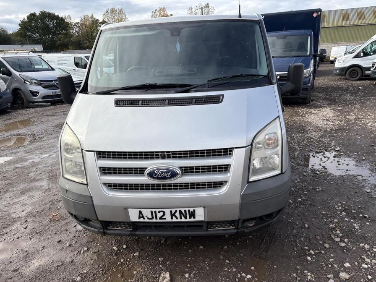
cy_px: 141
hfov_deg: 67.3
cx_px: 188
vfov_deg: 53.1
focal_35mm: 26
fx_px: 282
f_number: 1.6
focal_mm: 5.96
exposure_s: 1/1587
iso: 50
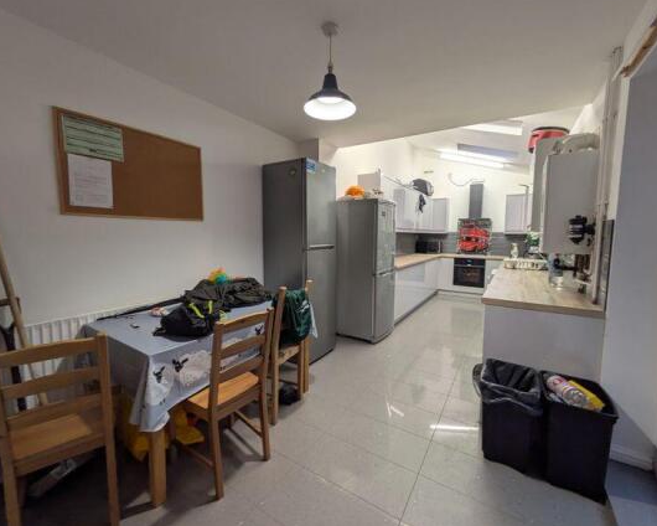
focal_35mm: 15
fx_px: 292
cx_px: 328
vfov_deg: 84.0
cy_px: 257
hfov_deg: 96.8
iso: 62
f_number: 2.2
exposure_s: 1/25
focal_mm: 1.83
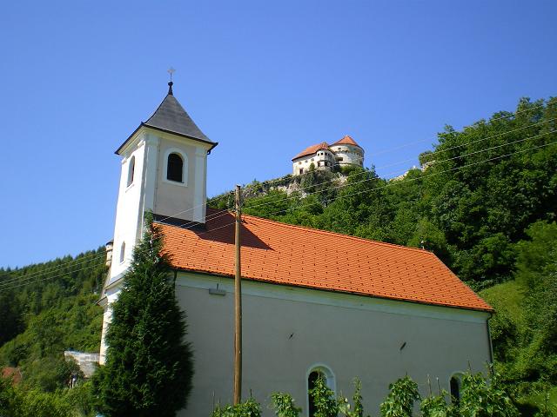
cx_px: 278
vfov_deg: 37.7
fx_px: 611
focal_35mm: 38
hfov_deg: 49.0
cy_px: 208
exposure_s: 1/250
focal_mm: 6.3
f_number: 4.6
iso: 64
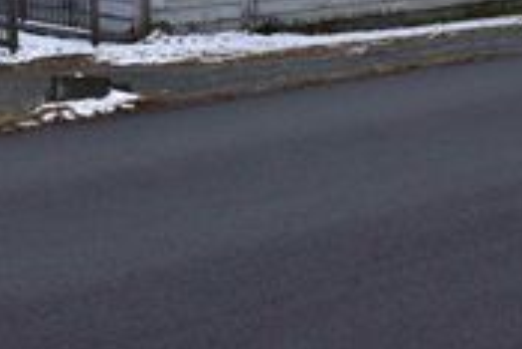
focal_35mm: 98
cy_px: -106
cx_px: 218
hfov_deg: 20.7
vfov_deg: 13.4
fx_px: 1428
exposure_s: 1/400
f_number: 11
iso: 400
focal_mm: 23
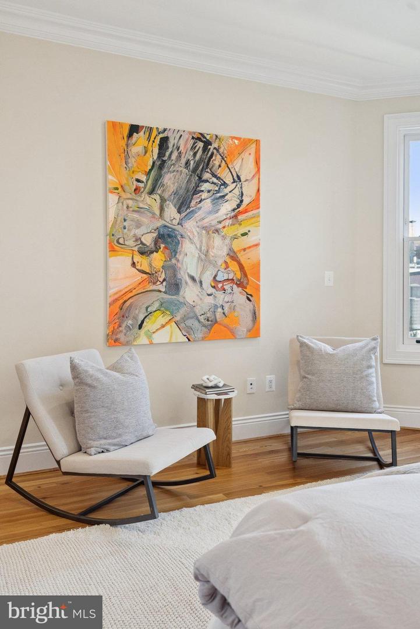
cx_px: 210
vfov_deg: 61.1
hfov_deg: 43.0
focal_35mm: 30
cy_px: 314
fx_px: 533
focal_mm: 30.5
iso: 2500
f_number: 5
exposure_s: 1/160
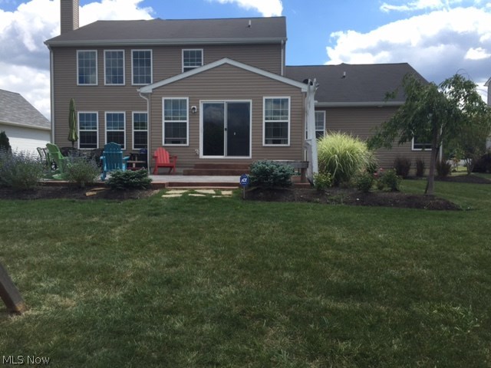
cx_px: 246
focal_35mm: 29
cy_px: 184
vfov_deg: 48.2
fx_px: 411
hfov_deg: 61.7
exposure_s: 1/1276
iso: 32
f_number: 2.2
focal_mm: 4.15
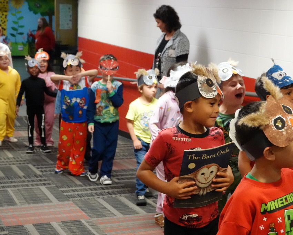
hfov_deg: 27.5
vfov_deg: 22.2
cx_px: 165
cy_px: 118
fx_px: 598
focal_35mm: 69
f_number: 3.5
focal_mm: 22.19
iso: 4000
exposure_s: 1/125
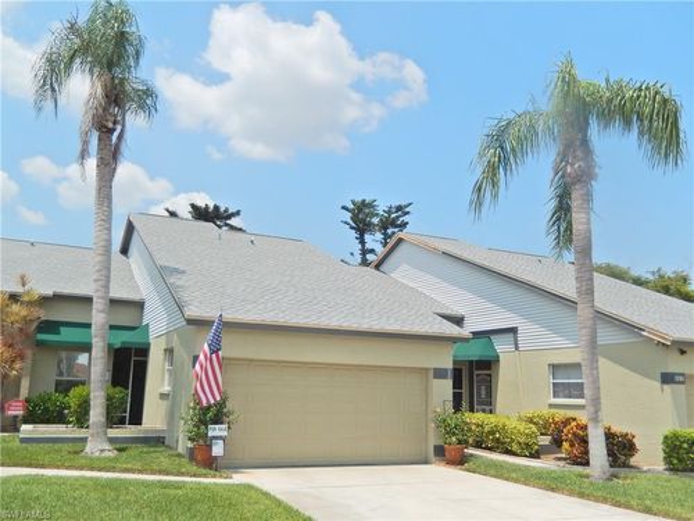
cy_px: 260
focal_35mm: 32
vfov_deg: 44.2
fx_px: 642
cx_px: 347
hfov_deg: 56.8
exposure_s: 1/400
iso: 125
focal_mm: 5.7
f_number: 7.6
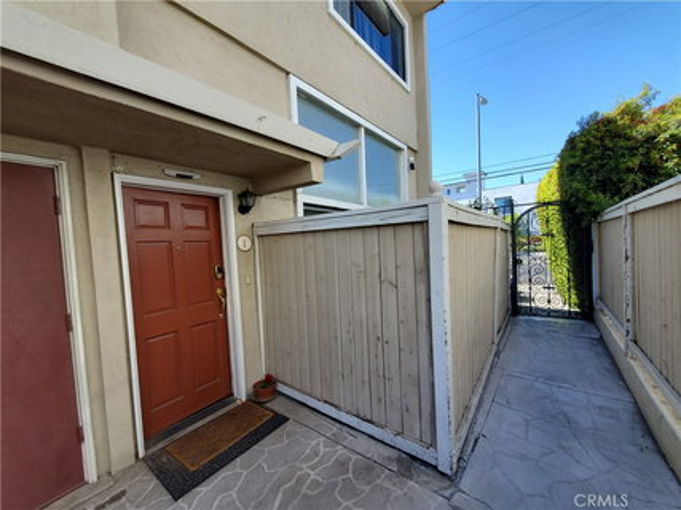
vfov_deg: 89.9
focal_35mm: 13
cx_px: 340
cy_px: 255
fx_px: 256
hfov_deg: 106.2
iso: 50
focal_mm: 1.8
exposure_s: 1/363
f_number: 2.2
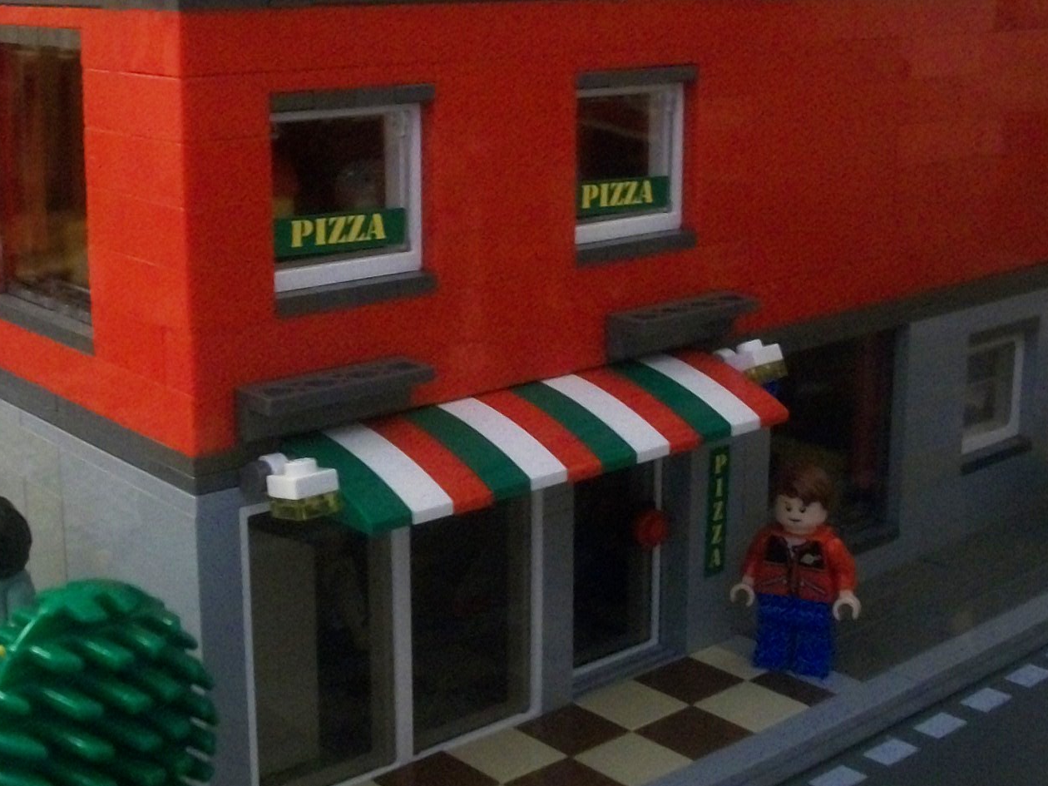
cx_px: 455
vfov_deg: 27.7
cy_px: 213
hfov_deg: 36.8
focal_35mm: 52
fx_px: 1574
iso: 220
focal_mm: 5.7
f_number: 2.9
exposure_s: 1/8
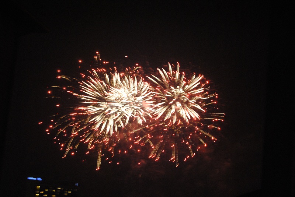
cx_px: 148
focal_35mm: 82
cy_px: 98
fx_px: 677
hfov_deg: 24.6
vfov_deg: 16.6
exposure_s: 1/6
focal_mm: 55
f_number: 5.6
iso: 800
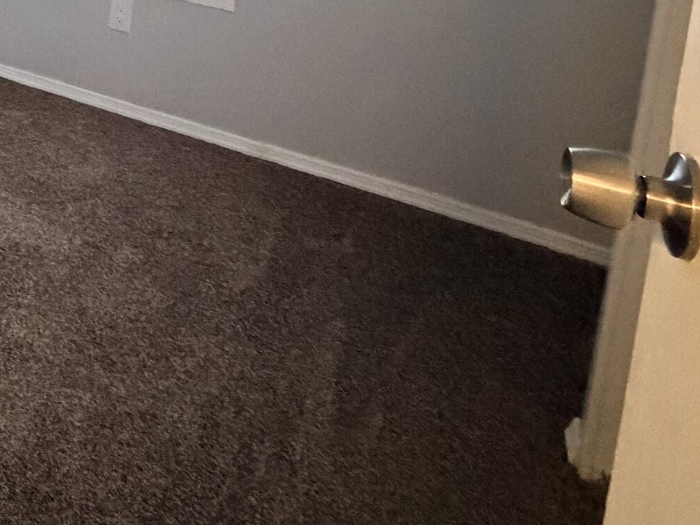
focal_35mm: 42
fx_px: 849
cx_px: -117
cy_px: -158
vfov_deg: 28.3
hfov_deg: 36.0
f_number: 2.2
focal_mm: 2.22
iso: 1250
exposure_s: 1/60
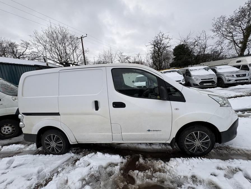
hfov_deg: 102.1
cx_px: 126
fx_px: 102
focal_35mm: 14
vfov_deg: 85.7
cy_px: 94
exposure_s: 1/409
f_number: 2.2
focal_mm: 2.22
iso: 40
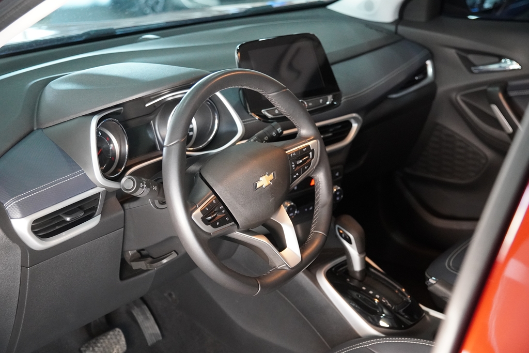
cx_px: 264
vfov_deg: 26.5
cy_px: 176
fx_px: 749
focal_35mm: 51
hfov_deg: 38.9
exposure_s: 1/160
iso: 4000
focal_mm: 34
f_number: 2.8
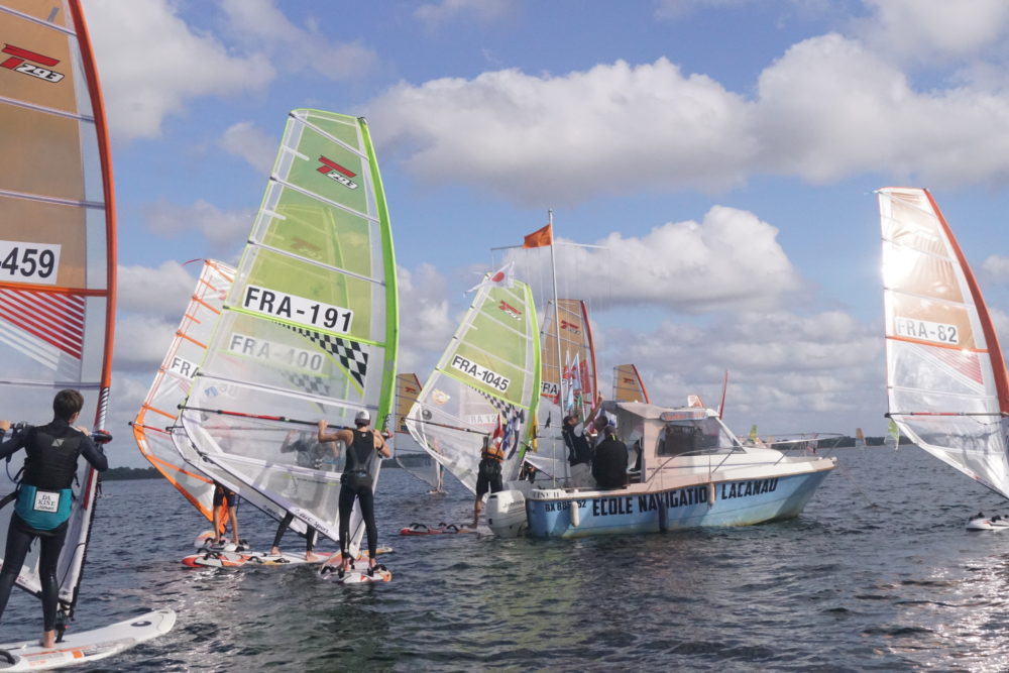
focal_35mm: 45
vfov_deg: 29.9
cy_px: 336
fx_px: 1261
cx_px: 504
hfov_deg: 43.6
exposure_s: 1/4000
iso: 3200
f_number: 16
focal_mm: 30
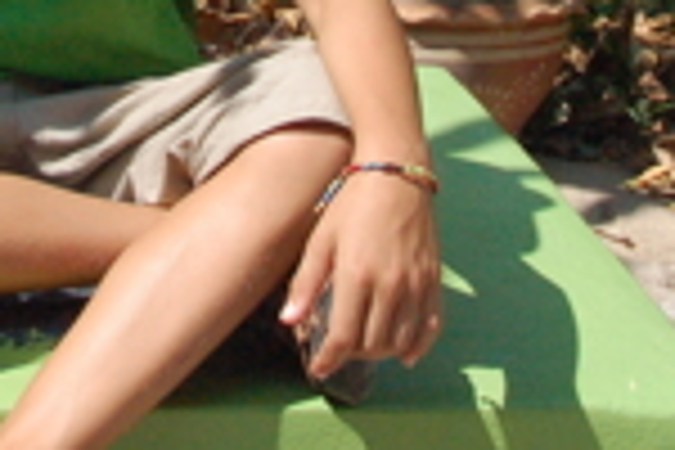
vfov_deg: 10.7
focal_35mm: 121
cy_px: -346
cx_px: -4
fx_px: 2269
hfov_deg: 16.6
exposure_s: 1/500
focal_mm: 22
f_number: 18
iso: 1600
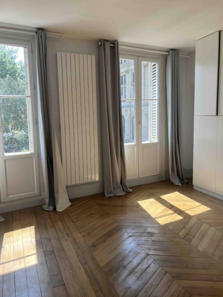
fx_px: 232
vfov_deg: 65.3
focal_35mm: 27
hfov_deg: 51.4
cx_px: 113
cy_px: 145
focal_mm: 5.1
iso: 50
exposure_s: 1/313
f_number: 1.6
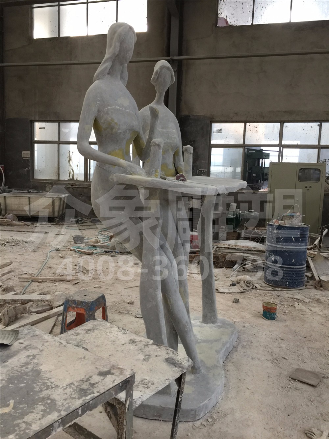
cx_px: 164
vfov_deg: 61.7
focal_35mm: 29
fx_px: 367
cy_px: 220
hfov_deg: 48.2
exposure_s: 1/17
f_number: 2.2
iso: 50
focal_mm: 4.15
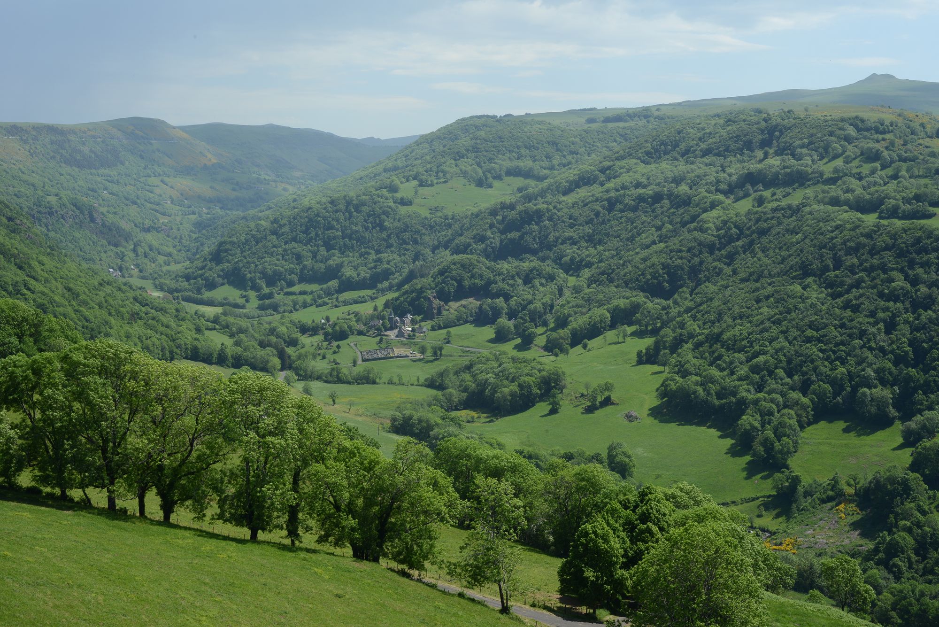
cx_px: 470
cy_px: 314
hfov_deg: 39.6
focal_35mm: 50
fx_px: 1305
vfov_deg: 27.0
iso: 200
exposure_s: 1/100
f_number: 16
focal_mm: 50
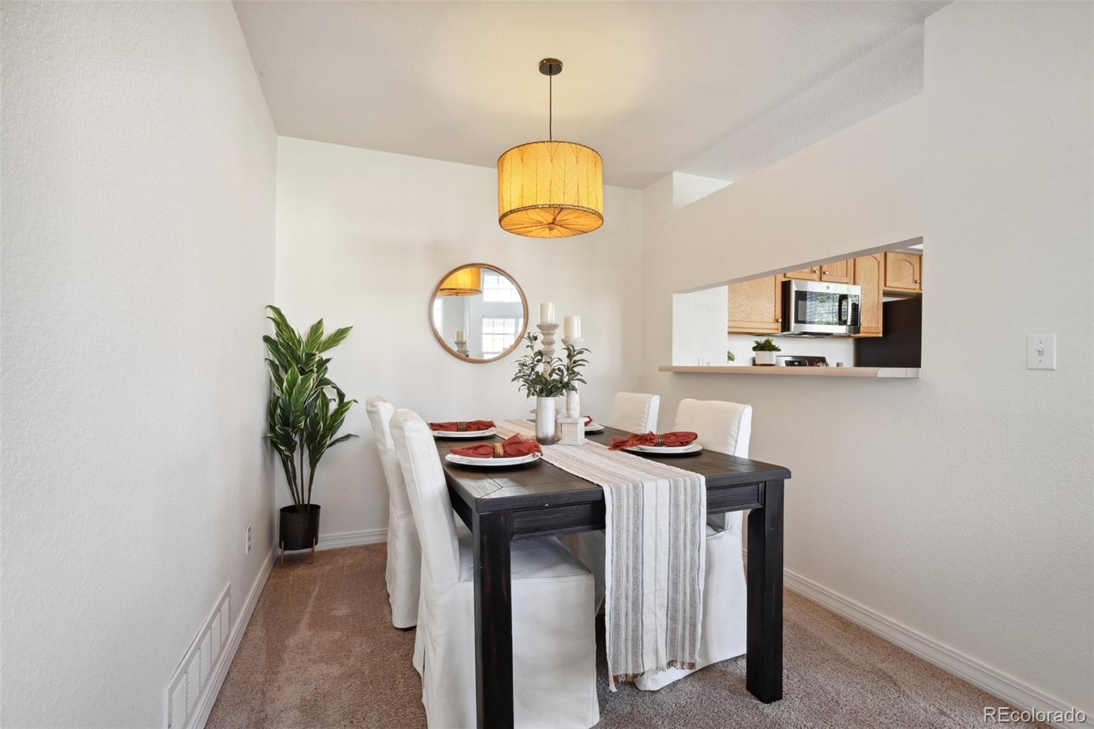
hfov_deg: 96.7
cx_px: 547
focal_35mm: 16
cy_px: 364
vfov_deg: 73.7
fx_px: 486
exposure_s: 1/15
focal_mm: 16
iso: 400
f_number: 11
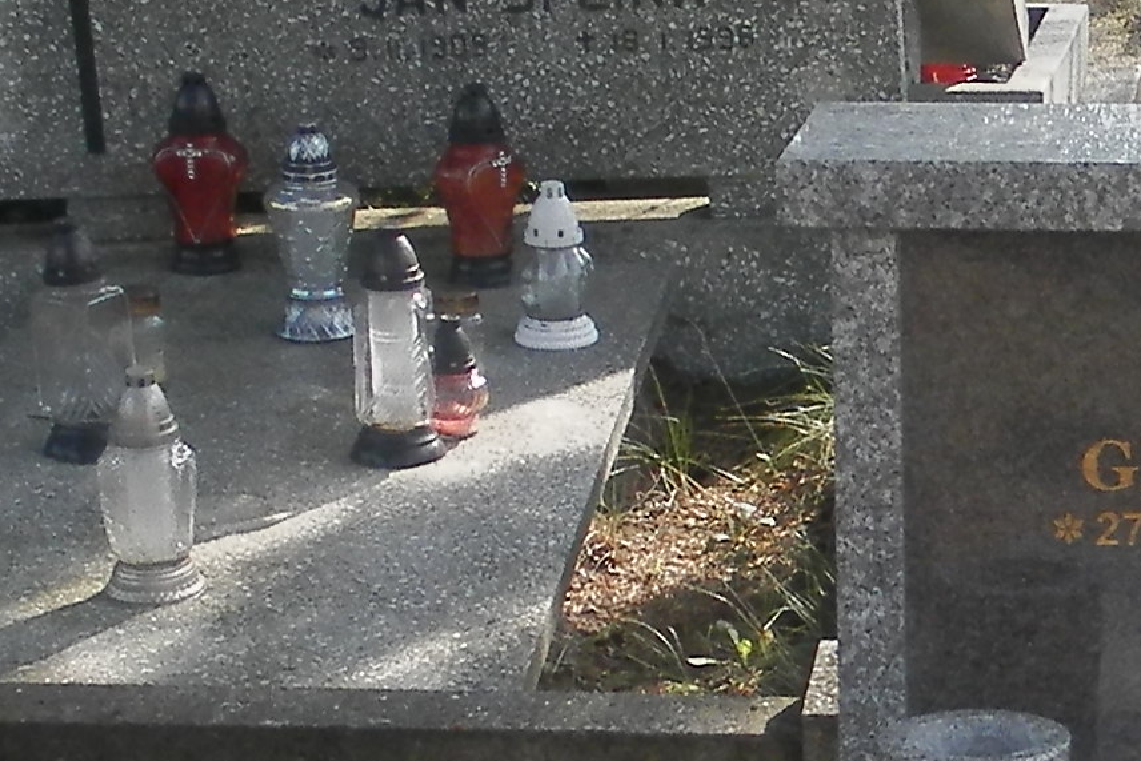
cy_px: 514
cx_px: 1406
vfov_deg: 9.8
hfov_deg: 14.2
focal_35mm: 140
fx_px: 4438
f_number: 3.1
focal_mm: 4.5
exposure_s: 1/400
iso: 80
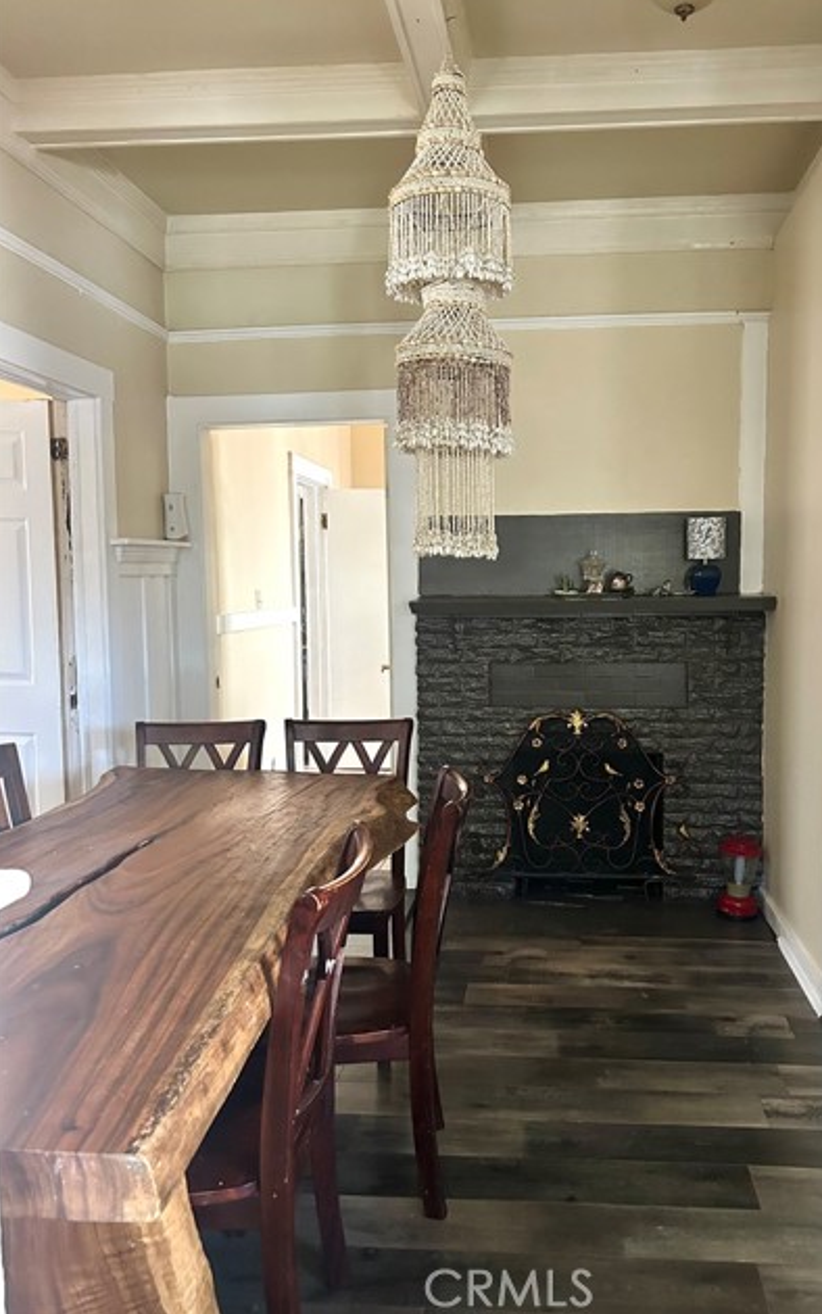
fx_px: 1003
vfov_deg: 66.5
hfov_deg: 44.3
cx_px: 494
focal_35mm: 28
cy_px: 651
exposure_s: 1/60
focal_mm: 5.7
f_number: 1.5
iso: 500
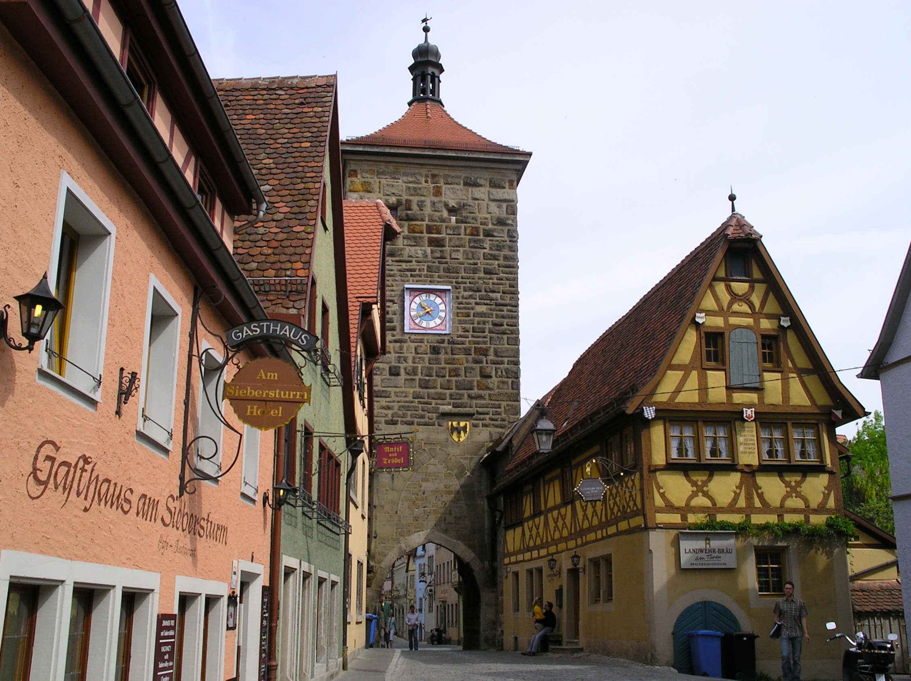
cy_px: 340
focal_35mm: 37
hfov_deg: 50.2
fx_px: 973
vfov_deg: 38.6
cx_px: 456
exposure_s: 1/380
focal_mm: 7.8
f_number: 6
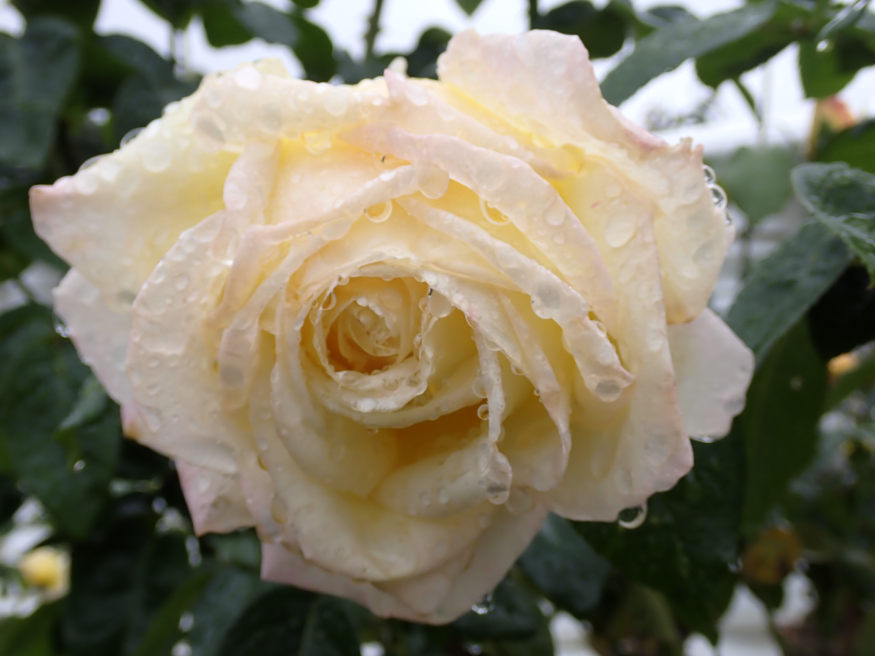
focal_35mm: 44
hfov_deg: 42.9
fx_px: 1112
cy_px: 328
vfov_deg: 32.9
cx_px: 438
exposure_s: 1/200
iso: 100
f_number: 4
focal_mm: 7.84
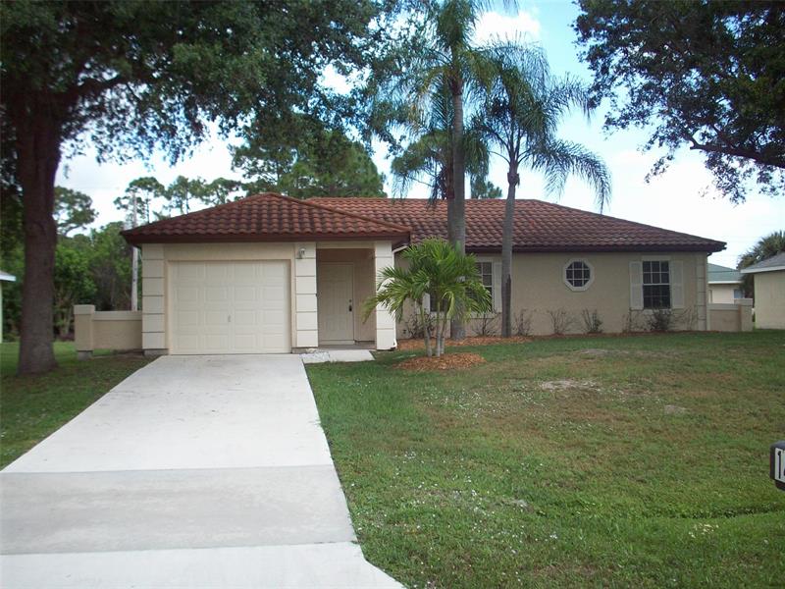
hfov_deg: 50.1
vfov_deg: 38.7
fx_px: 839
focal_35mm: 37
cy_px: 294
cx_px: 392
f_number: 2.8
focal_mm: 6.2
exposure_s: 1/422
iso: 80
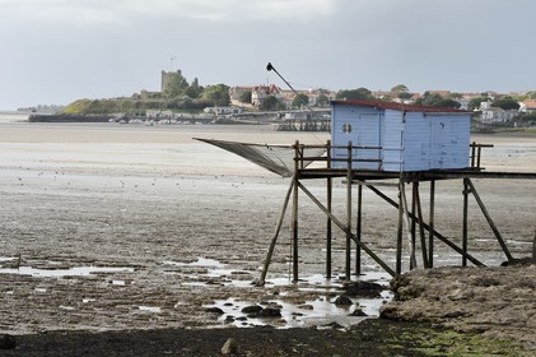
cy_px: 178
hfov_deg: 12.5
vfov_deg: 8.3
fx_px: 2455
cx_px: 268
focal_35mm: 165
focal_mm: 165
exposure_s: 1/400
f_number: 10
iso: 200
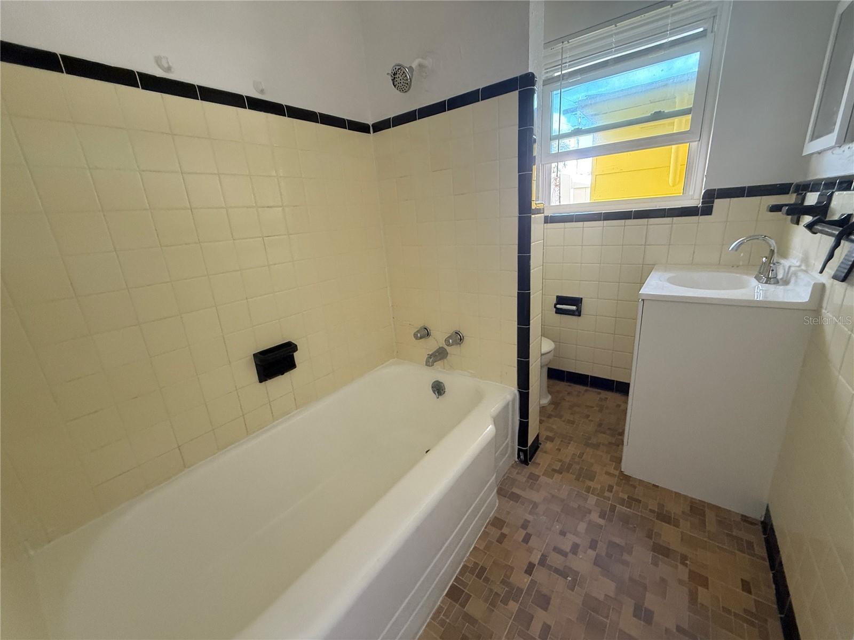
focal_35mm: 14
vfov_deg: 85.7
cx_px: 427
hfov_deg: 102.1
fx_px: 345
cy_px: 320
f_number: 2.2
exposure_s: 1/60
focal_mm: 2.22
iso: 400
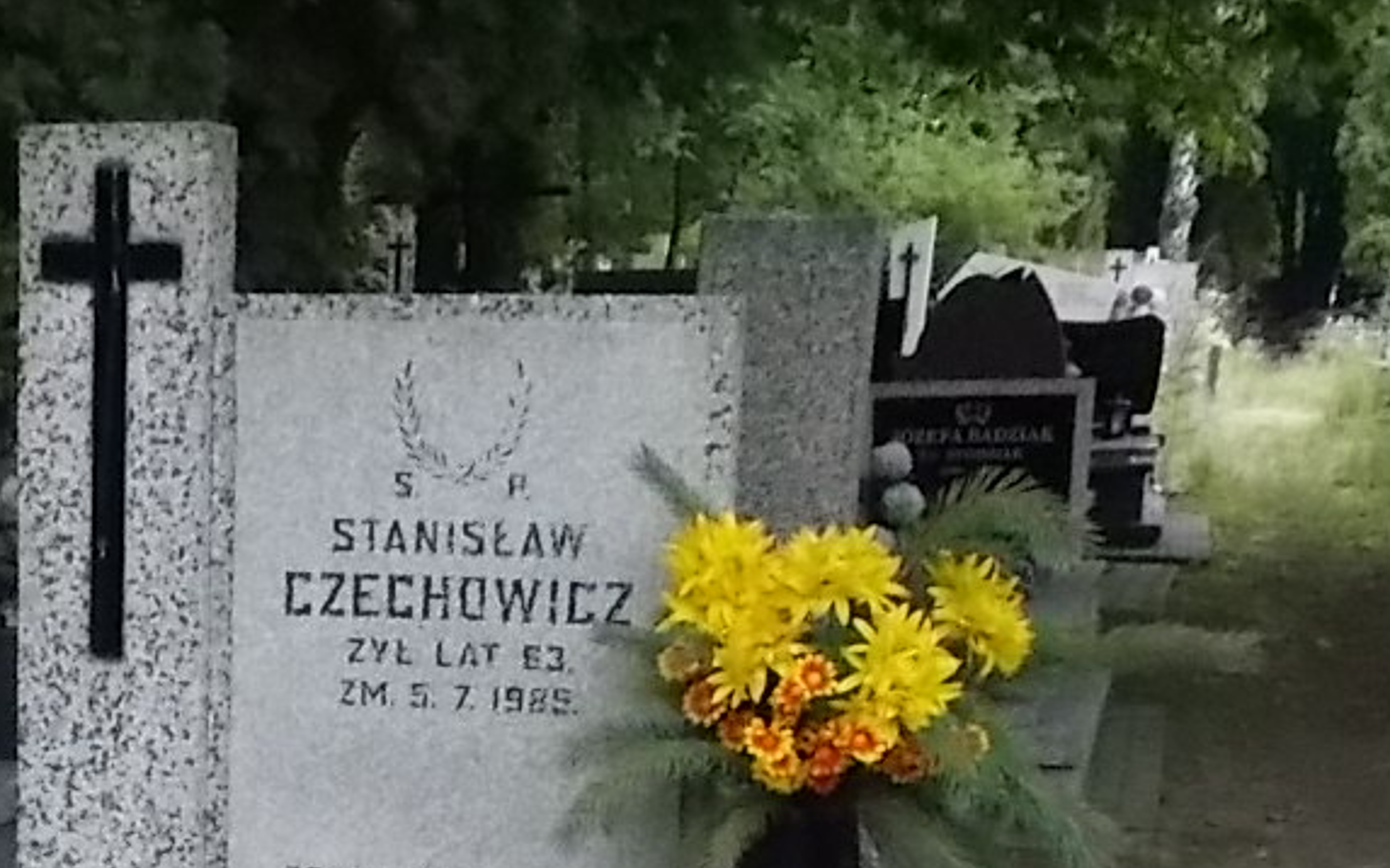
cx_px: 141
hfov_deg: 25.9
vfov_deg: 15.8
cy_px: 1212
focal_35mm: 77
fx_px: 2917
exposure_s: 1/200
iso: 400
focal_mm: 4.6
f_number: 8
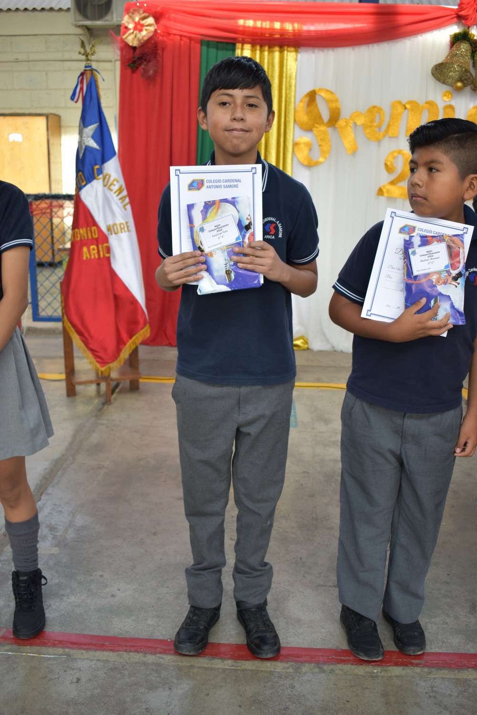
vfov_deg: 55.1
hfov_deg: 38.4
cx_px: 238
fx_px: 686
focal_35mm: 34
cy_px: 358
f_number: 3.8
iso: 200
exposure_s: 1/250
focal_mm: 23
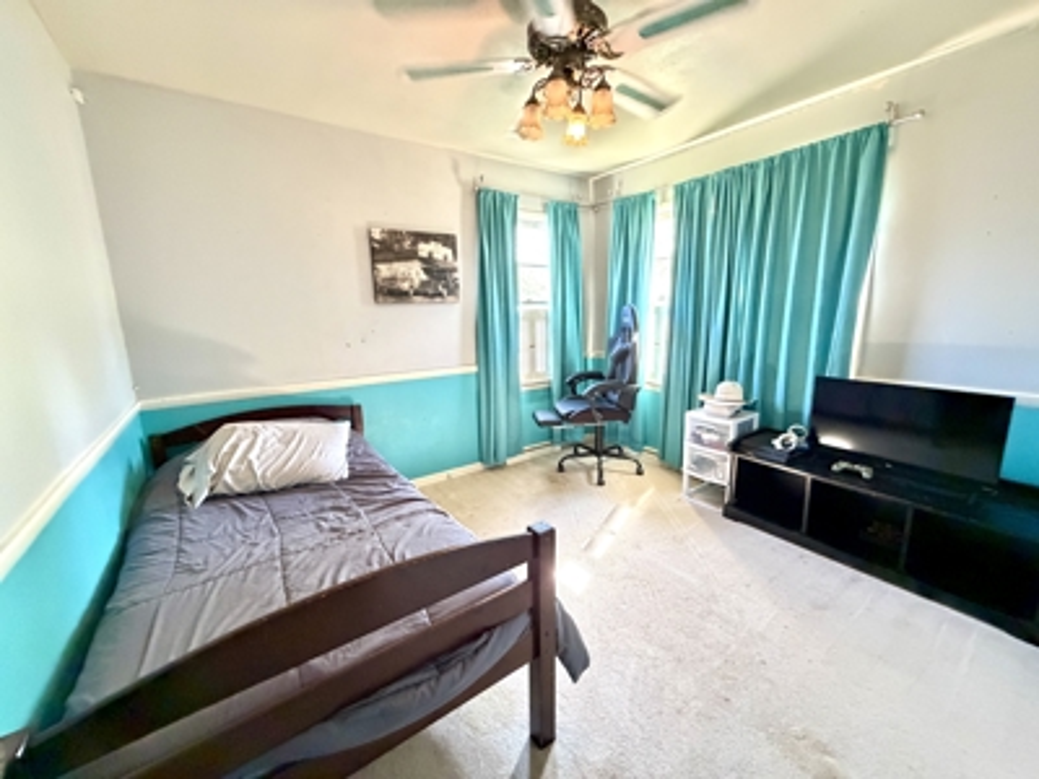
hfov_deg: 102.1
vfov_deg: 85.7
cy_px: 390
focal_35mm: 14
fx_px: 420
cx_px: 520
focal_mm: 2.22
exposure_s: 1/60
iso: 1000
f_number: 2.2
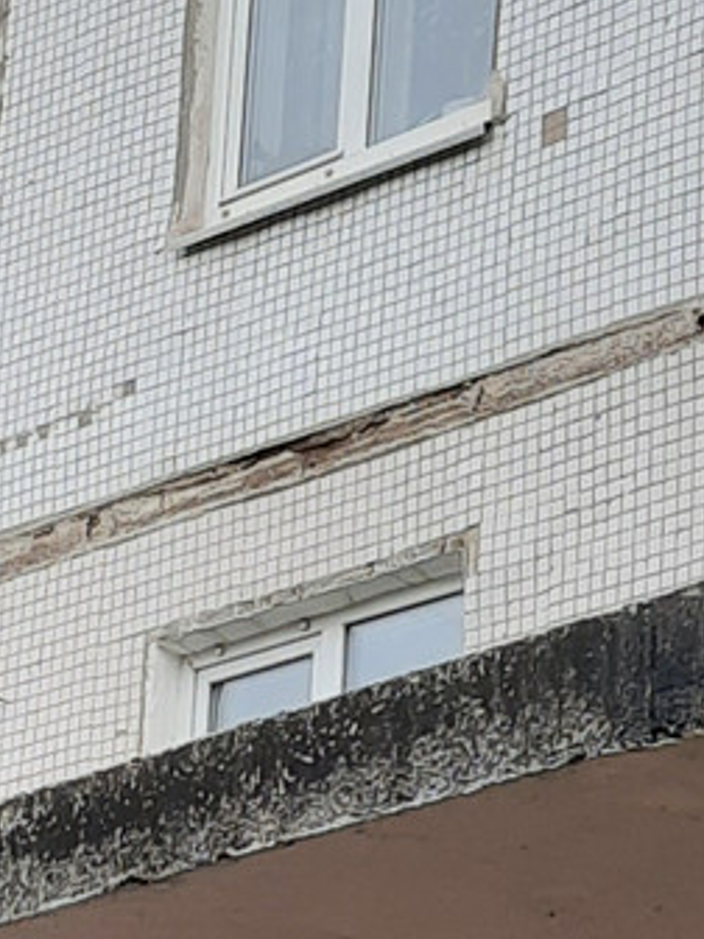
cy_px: 805
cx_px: 103
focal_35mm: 183
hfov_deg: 8.1
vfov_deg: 10.8
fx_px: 4962
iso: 25
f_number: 1.8
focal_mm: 5.23
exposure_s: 1/147
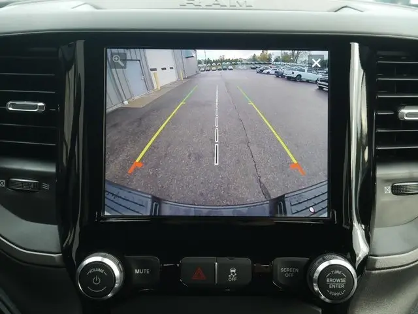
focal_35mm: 50
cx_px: 209
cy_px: 157
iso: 640
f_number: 5.3
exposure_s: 1/60
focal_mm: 25
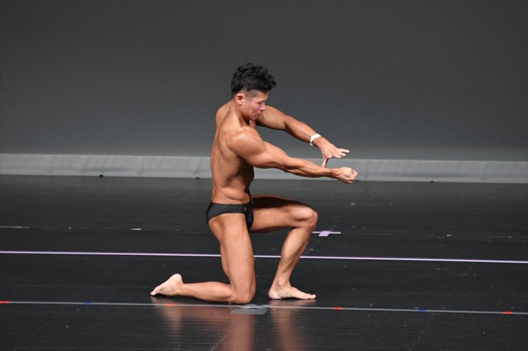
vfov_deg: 3.7
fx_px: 5497
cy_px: 176
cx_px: 264
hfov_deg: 5.5
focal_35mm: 375
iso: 4000
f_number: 5.6
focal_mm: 250
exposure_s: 1/400
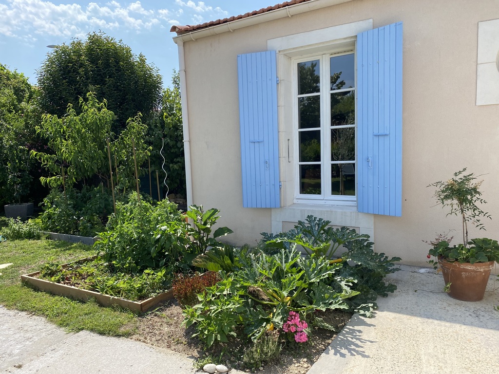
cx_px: 250
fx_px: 375
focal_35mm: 26
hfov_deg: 67.3
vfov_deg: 53.1
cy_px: 187
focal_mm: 4.25
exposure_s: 1/1898
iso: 32
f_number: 1.8
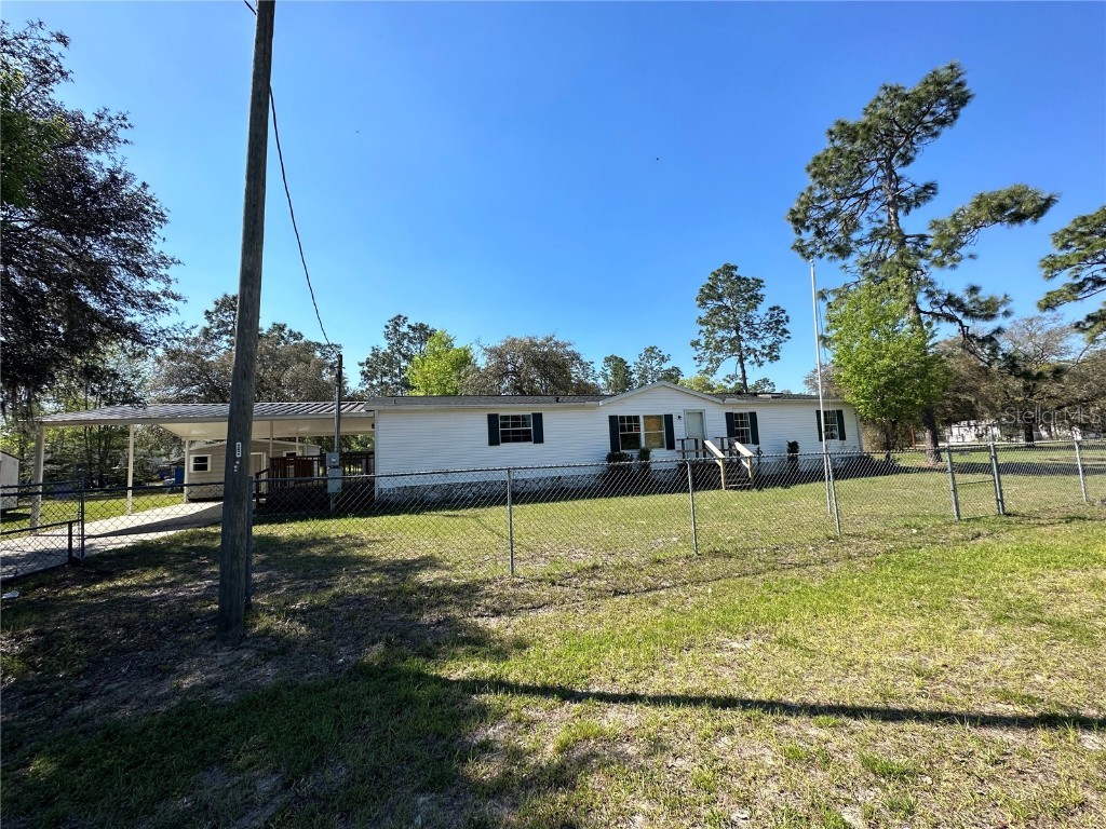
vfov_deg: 85.7
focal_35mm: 14
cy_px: 414
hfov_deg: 102.1
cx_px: 553
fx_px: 447
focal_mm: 2.22
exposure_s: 1/1575
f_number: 2.2
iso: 50
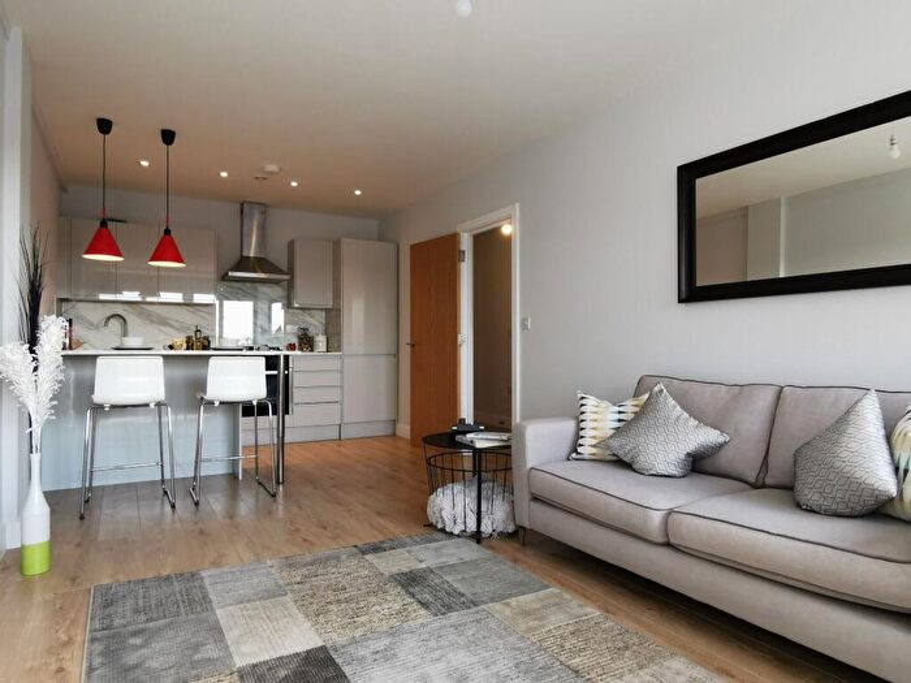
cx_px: 456
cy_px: 342
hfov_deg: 76.4
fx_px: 579
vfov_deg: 61.1
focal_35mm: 22
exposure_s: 1/50
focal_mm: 2.35
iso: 64
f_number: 2.2
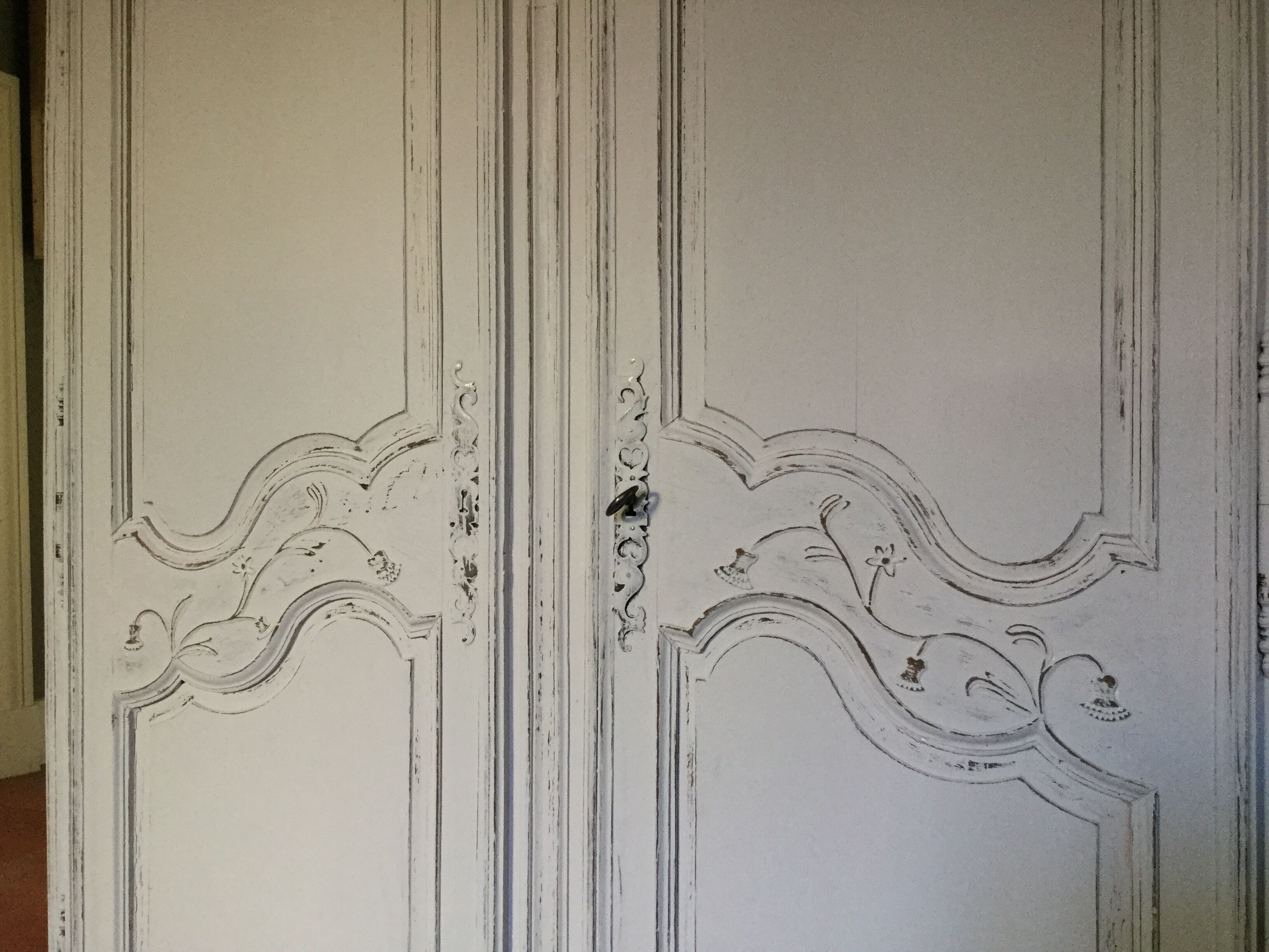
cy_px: 476
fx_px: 1136
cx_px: 634
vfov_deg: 45.4
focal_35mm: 31
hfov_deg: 58.4
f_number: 2.4
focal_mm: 3.3
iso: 125
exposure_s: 1/33
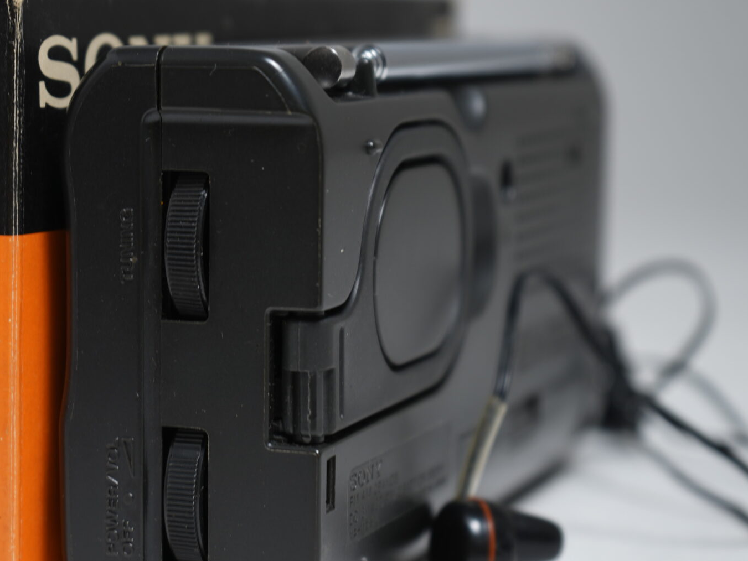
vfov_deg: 14.5
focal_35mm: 102
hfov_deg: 19.1
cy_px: 302
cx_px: 141
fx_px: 2205
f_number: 5.6
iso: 64
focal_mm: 56
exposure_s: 1/4
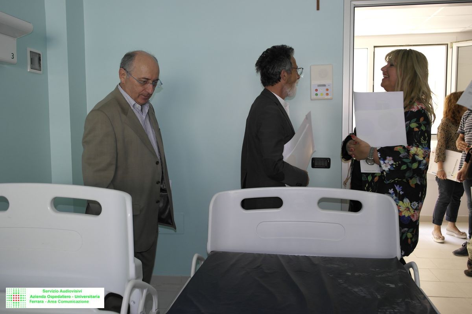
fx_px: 393
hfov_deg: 61.9
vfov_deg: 43.6
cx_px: 236
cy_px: 157
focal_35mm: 30
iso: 200
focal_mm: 20
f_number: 3.5
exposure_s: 1/80
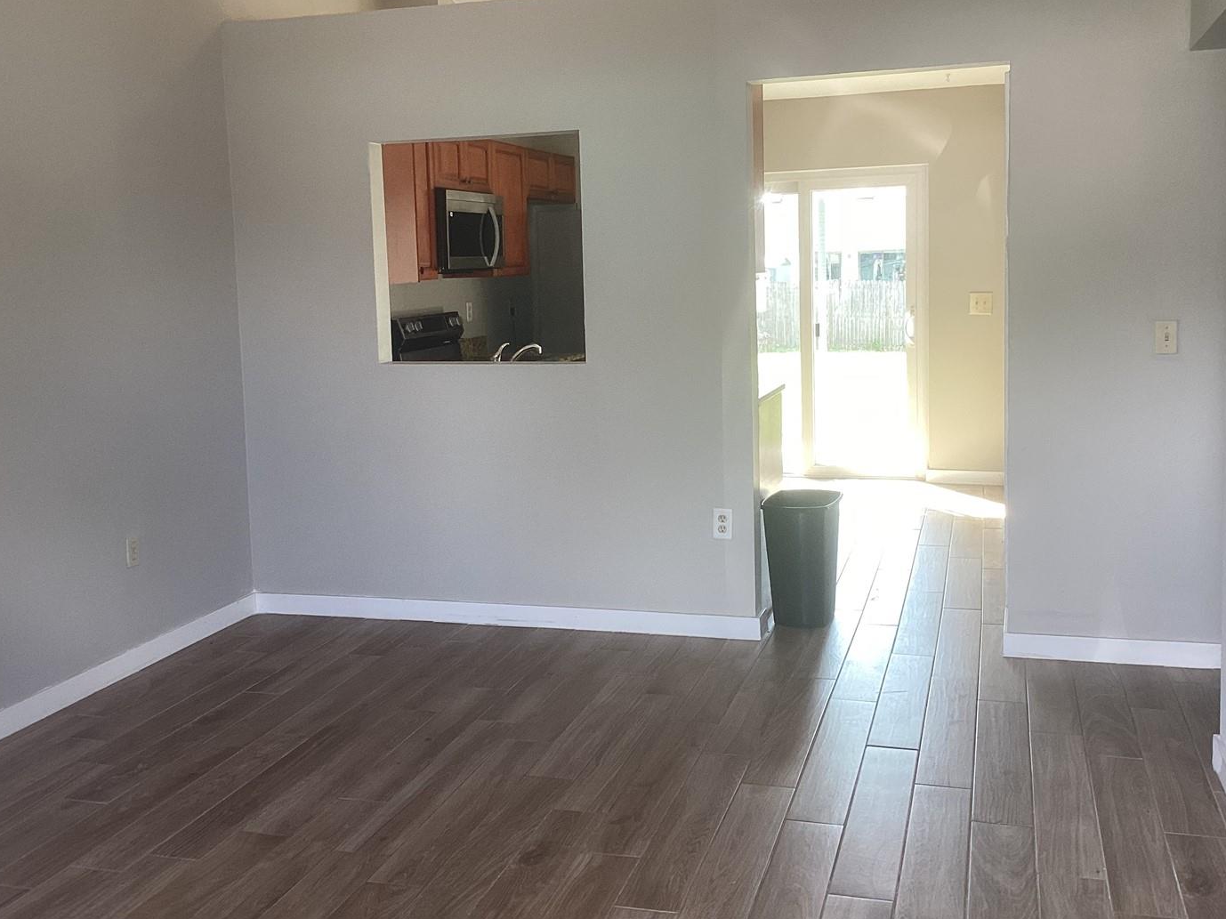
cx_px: 630
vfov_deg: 39.5
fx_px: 1275
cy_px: 388
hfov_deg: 51.4
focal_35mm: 36
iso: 50
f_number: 2.4
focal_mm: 3.3
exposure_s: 1/60
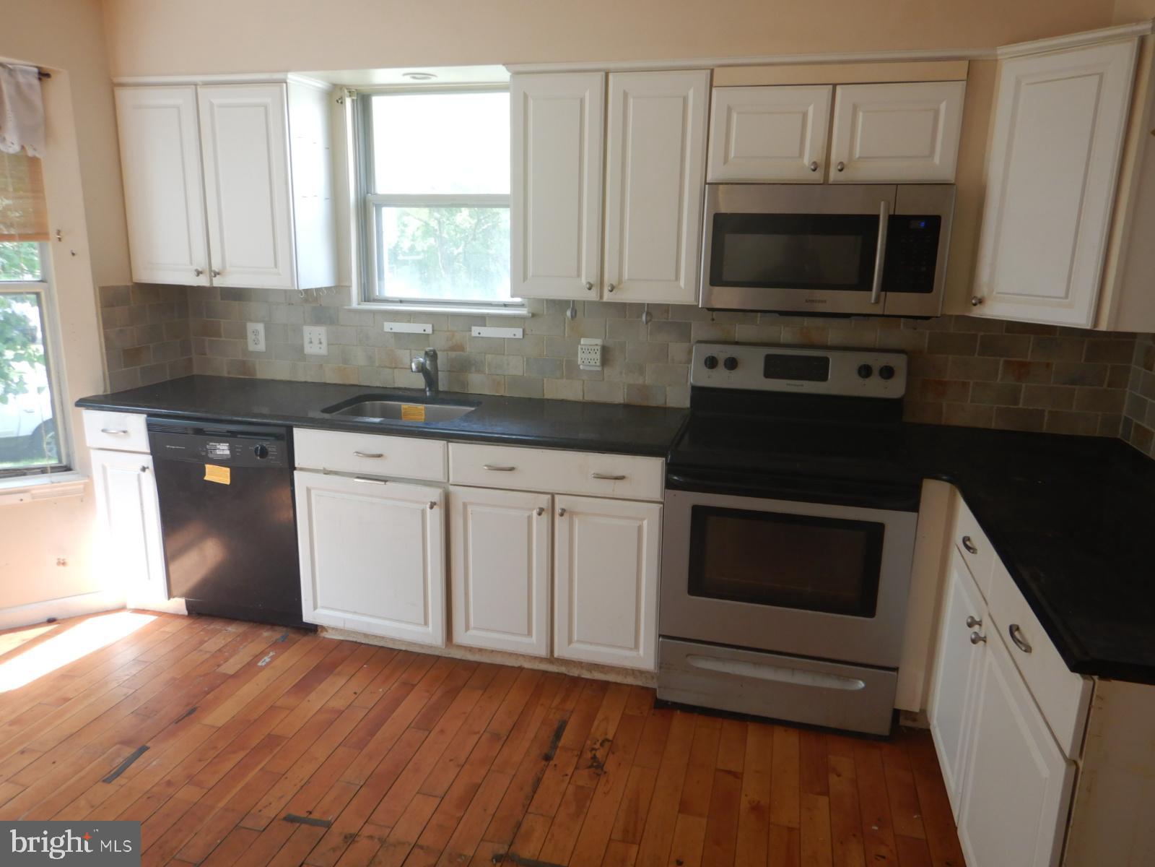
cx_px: 578
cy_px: 434
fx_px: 801
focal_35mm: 24
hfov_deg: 71.6
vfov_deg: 56.8
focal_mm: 4.3
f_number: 2.8
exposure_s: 1/50
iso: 125
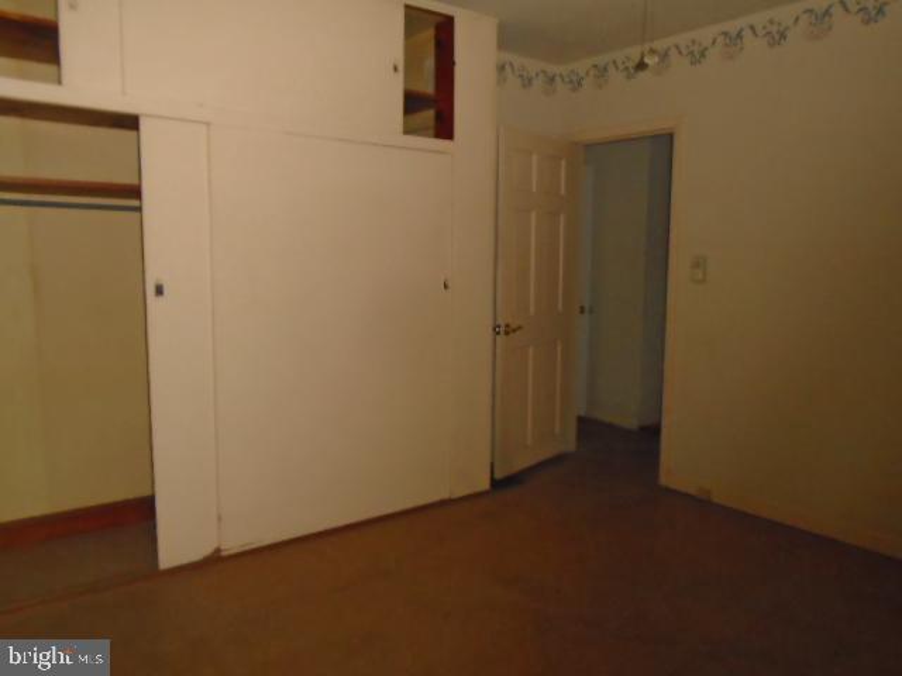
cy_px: 338
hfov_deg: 67.3
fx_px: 677
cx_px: 451
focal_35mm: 26
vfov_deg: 53.1
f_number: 3.2
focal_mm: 4.6
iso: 640
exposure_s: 1/30
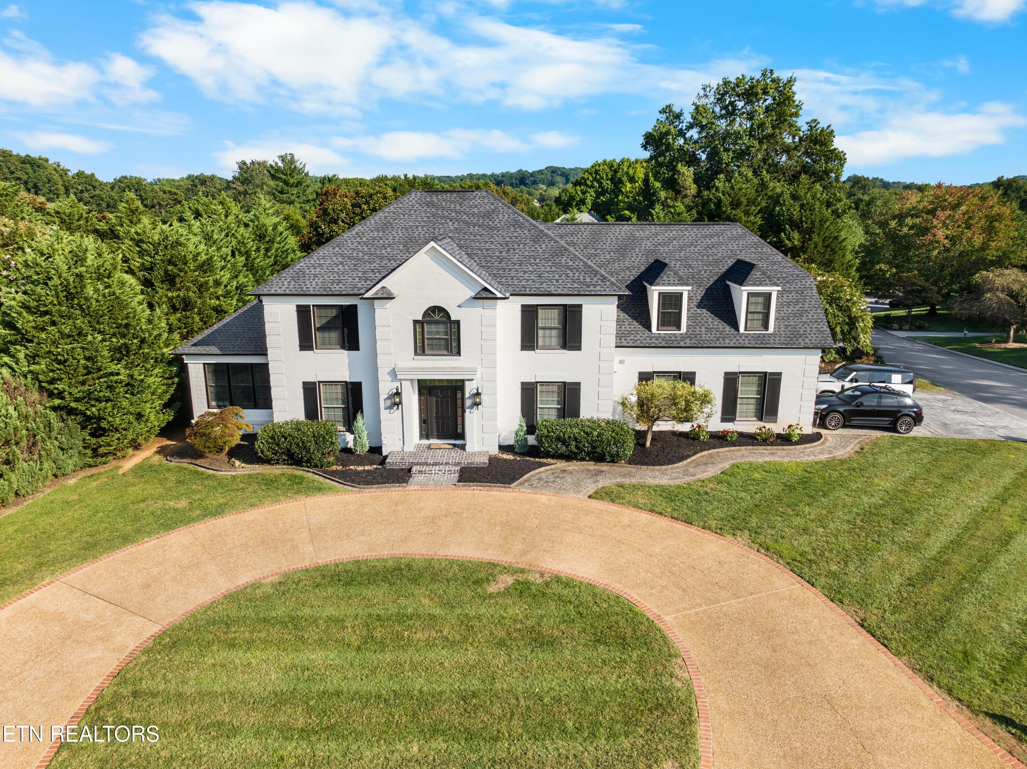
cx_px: 514
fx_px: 712
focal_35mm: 24
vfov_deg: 56.8
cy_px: 384
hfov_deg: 71.6
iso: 110
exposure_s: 1/60
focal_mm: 12.29
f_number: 2.8
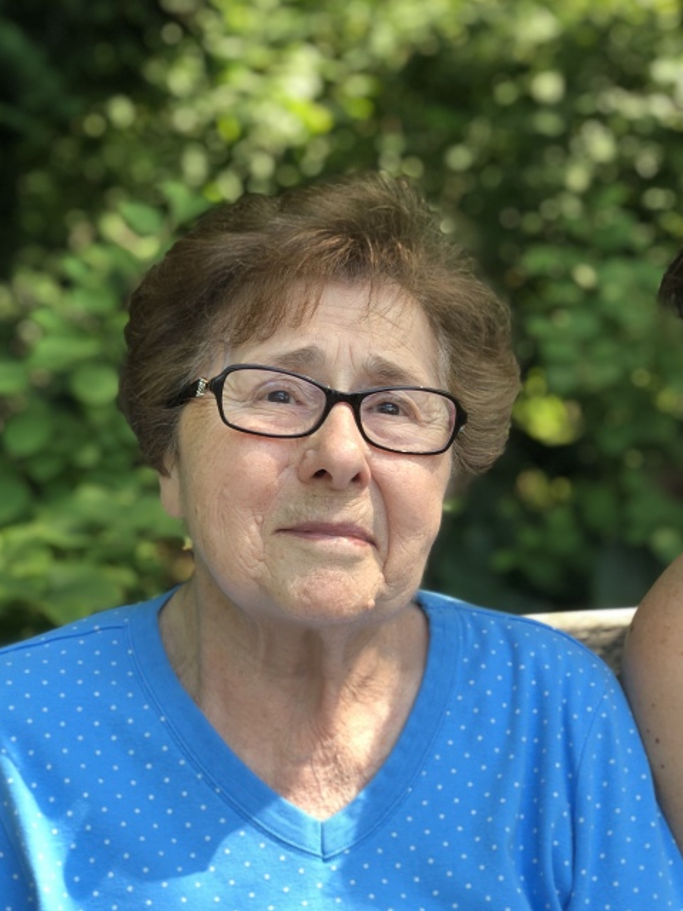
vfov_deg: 33.8
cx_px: 316
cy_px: 429
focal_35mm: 57
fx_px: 1500
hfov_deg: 25.6
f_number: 2.4
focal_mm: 6
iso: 20
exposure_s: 1/120
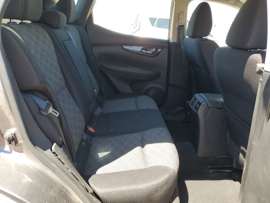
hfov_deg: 67.3
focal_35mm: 26
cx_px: 135
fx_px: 203
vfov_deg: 53.1
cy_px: 102
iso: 50
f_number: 1.5
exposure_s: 1/227
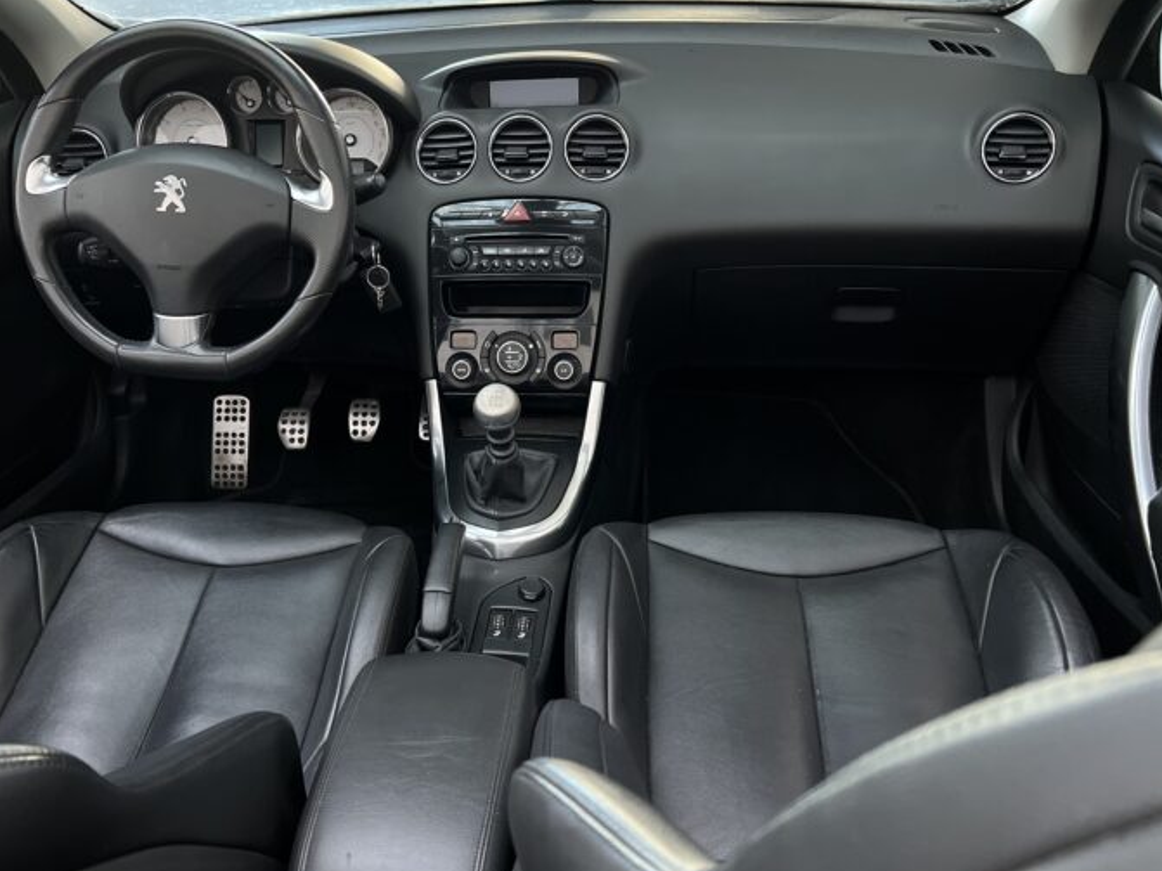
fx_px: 1040
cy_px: 502
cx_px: 513
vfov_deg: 45.3
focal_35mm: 31
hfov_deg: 58.2
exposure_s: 1/51
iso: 500
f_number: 1.5
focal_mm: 5.7
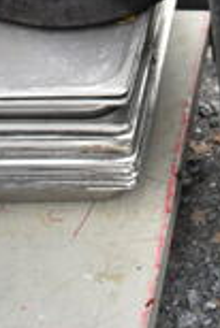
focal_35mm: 84
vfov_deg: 21.6
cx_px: 318
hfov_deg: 15.2
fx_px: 768
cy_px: -112
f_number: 4.5
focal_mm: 18
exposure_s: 1/80
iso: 100
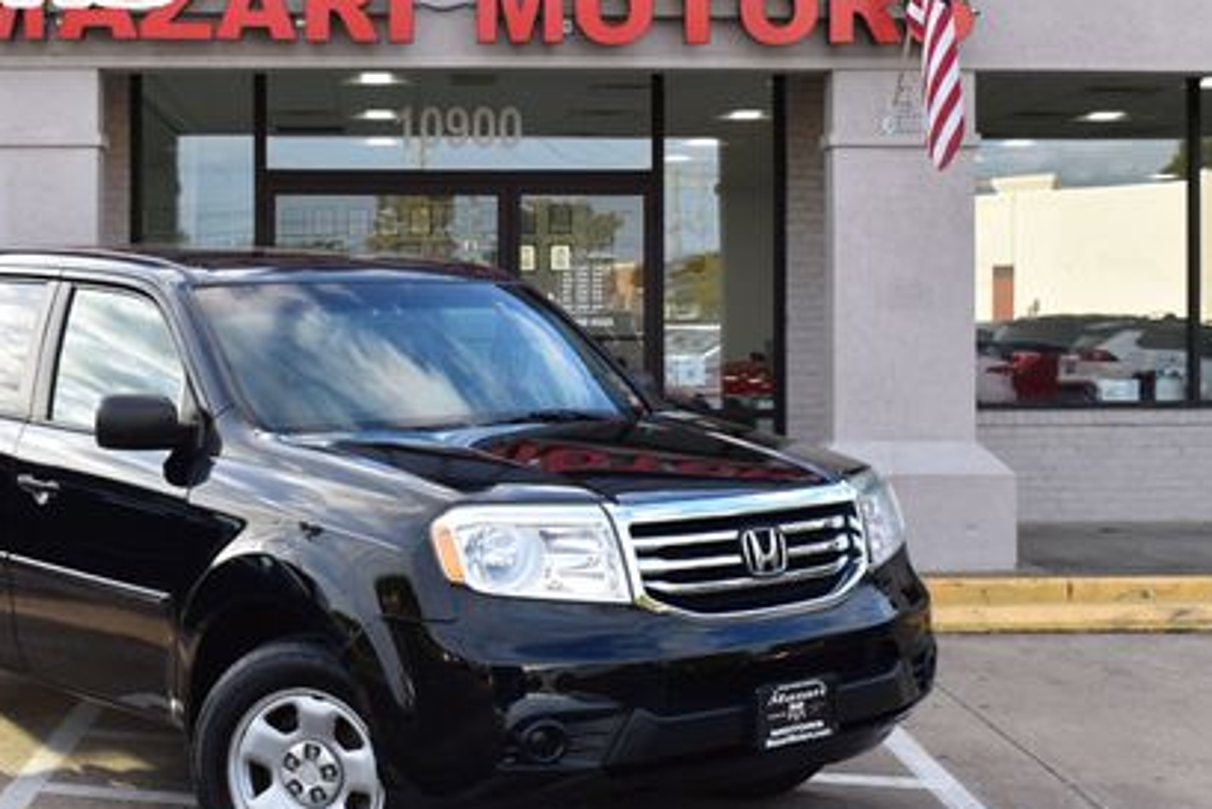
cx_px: 492
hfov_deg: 32.8
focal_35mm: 61
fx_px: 2054
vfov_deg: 22.3
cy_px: 344
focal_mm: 26
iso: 400
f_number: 9
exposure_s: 1/160
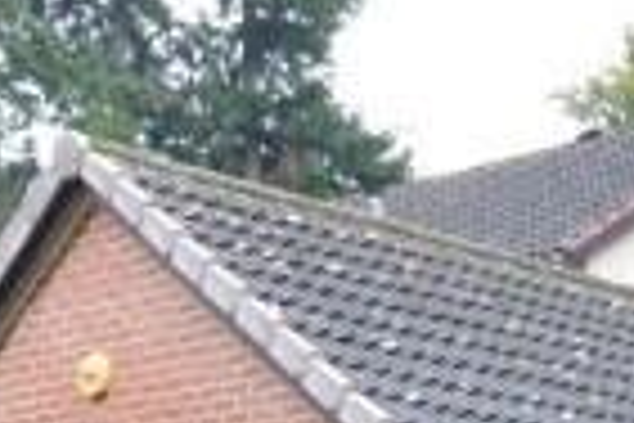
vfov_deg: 11.1
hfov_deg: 17.7
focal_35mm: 109
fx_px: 1919
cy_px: 909
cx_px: 791
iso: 400
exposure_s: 1/60
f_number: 8
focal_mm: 10
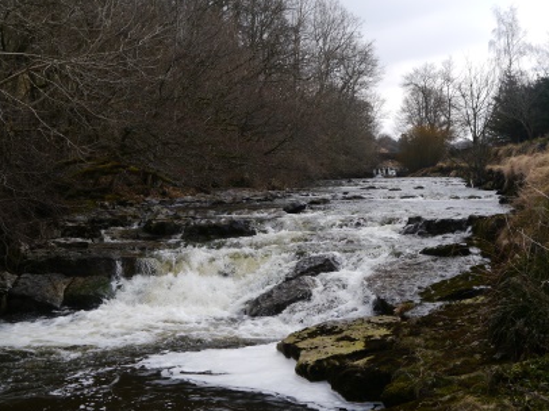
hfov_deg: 38.9
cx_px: 261
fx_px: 777
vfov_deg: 29.6
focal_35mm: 49
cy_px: 203
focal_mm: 23
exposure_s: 1/200
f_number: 7.1
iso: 160
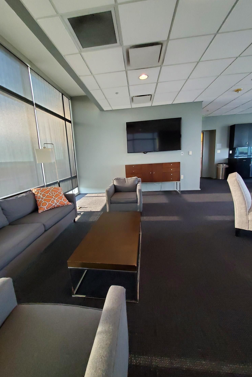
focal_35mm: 14
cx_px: 124
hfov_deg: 81.2
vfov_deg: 104.3
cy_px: 187
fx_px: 147
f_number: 2.2
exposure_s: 1/60
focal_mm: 1.8
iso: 500
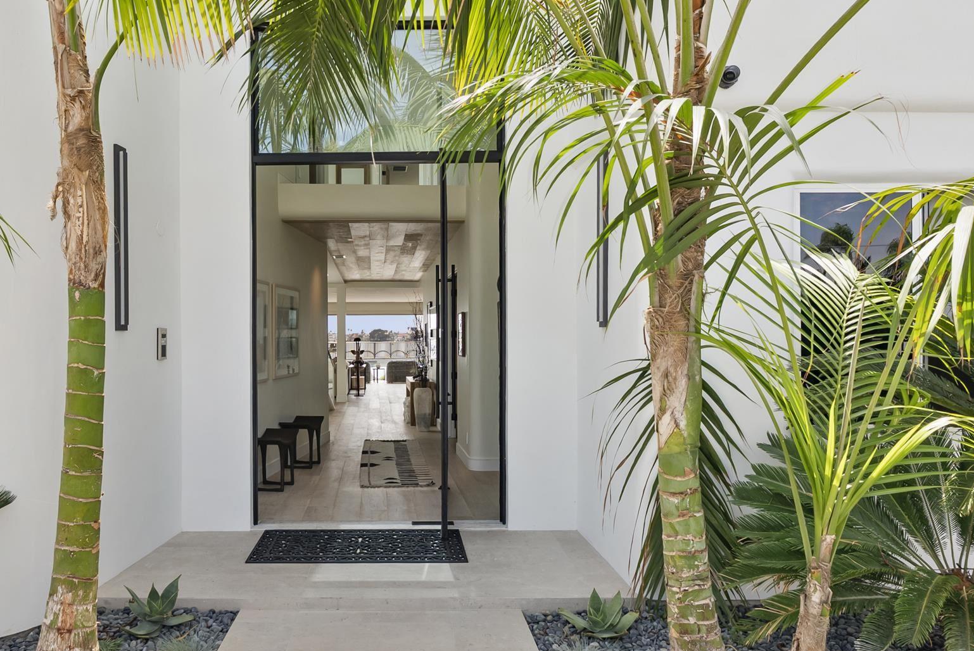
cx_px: 376
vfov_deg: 49.6
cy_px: 295
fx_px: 704
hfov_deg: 68.5
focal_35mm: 26
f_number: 8
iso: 500
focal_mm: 16
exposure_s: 1/200
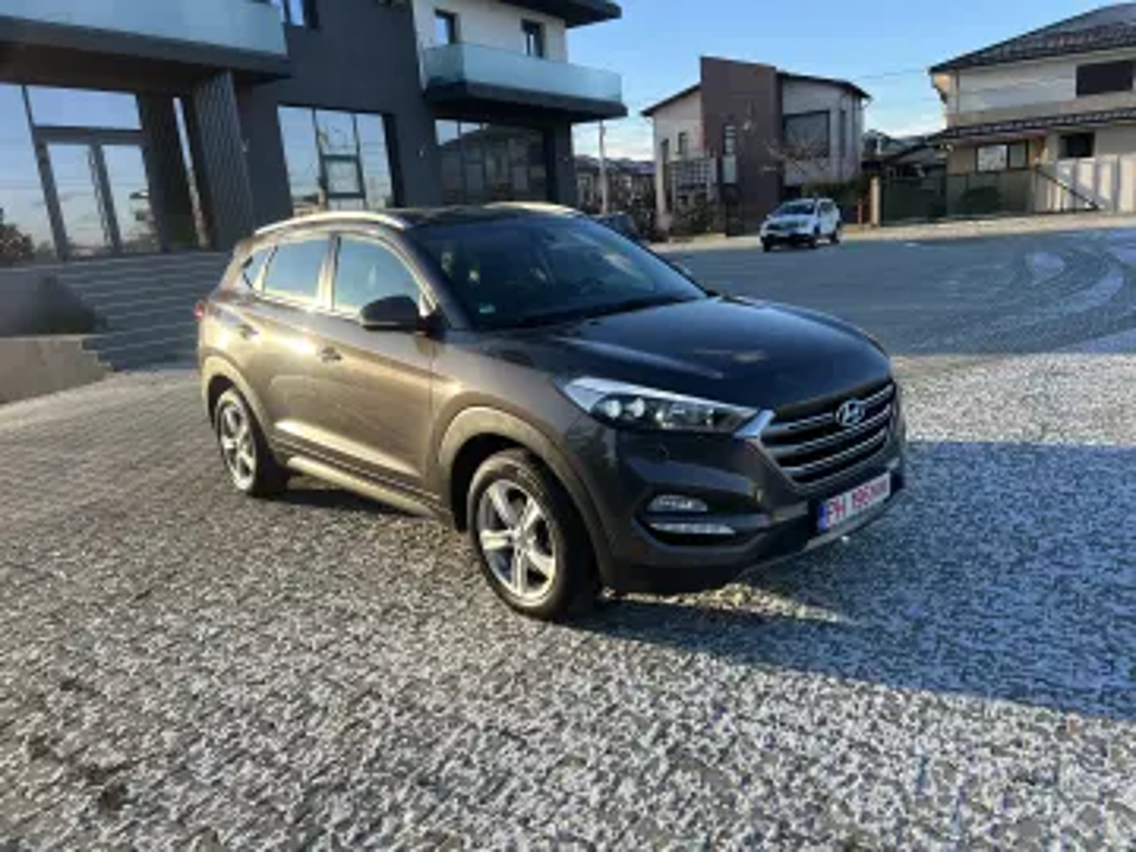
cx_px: 568
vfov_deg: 53.1
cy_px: 426
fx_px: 853
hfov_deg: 67.3
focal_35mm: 26
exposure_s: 1/909
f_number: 1.5
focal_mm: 5.7
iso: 50
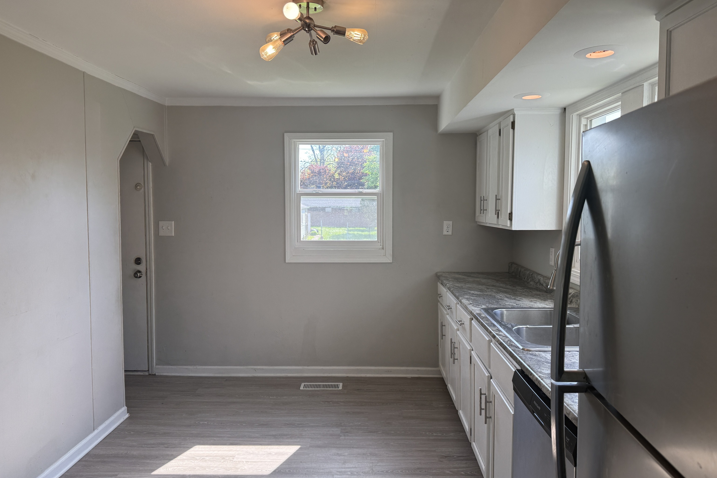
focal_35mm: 25
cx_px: 358
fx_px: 498
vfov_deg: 51.3
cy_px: 232
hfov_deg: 71.5
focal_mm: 6.76
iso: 80
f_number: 1.78
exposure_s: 1/289
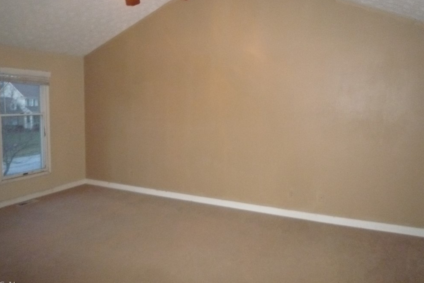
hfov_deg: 67.4
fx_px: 318
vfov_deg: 47.8
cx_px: 204
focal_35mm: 27
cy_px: 127
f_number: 2.8
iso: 640
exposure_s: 1/30
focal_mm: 4.4
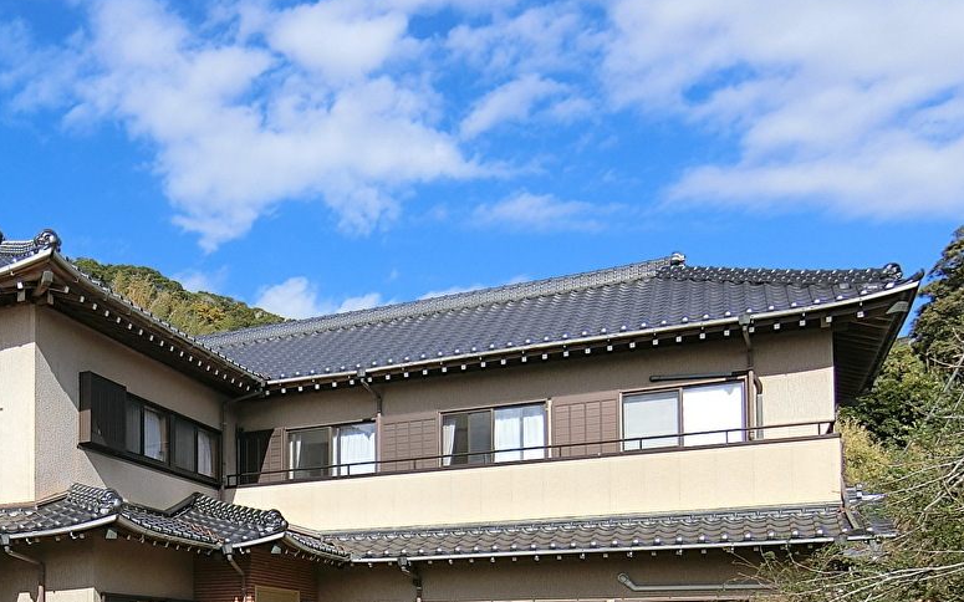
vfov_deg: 30.0
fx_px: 1024
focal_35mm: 39
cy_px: 634
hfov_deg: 46.8
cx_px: 149
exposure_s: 1/250
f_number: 6.9
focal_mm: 4.06
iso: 80
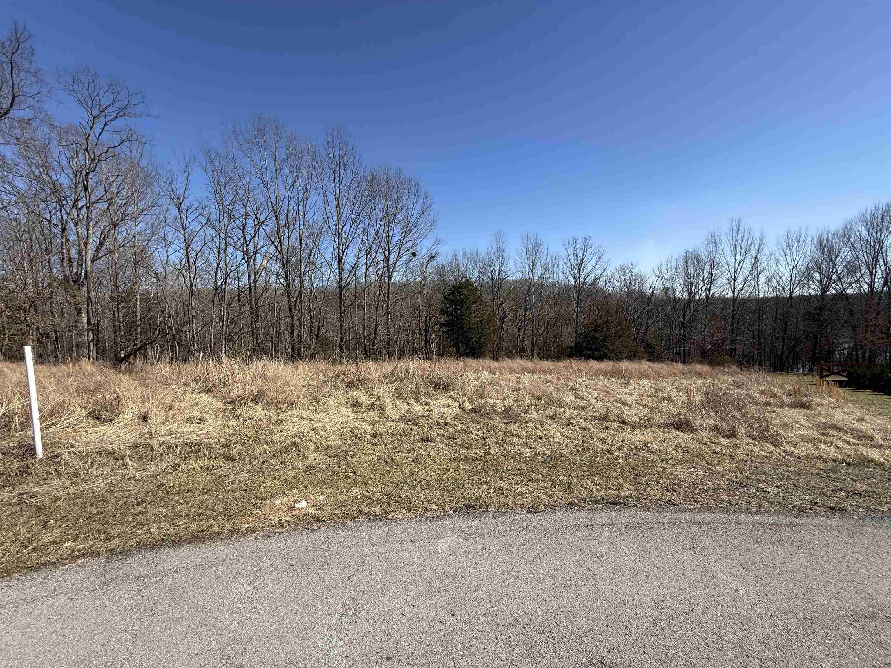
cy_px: 334
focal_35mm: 14
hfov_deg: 102.1
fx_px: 360
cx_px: 446
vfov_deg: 85.7
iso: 50
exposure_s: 1/1848
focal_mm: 2.22
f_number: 2.2
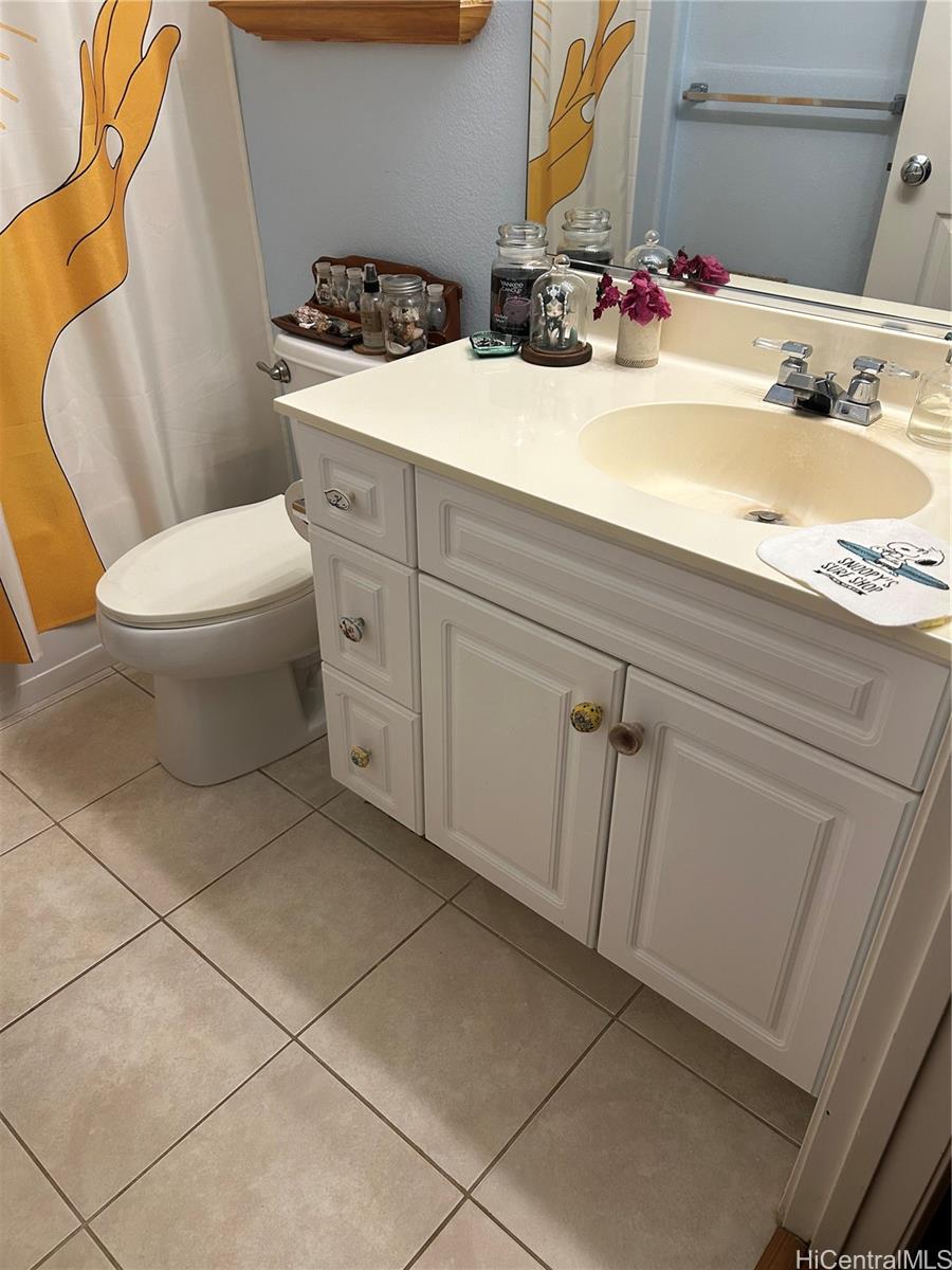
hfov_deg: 53.1
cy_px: 635
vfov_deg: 67.3
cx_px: 476
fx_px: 953
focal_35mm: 26
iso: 125
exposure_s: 1/120
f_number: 1.5
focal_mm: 5.7
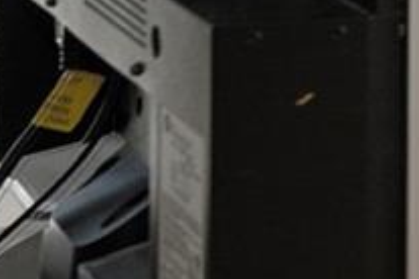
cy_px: -499
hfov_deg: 9.4
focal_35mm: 116
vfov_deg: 9.7
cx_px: 1494
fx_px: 1350
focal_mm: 15
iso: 320
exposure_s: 1/60
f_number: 8
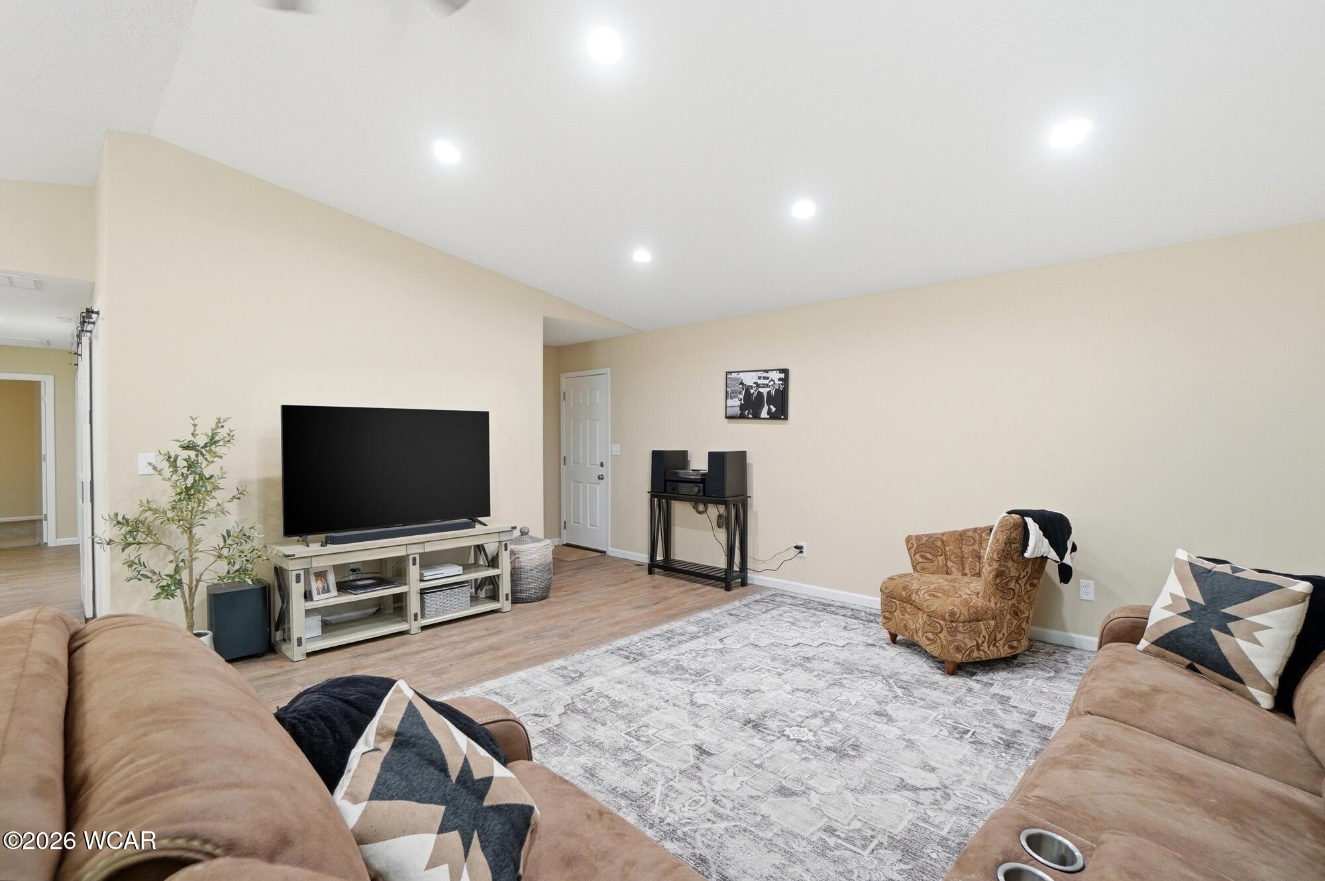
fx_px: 552
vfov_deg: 77.2
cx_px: 662
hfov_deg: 100.4
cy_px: 440
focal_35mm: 15
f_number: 5
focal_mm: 10
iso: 125
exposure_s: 1/50
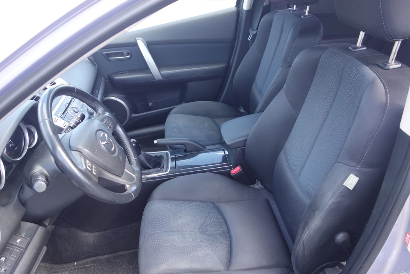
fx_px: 319
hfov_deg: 65.5
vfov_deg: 46.4
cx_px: 205
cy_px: 137
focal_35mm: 28
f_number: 2.2
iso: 125
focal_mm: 10.4
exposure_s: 1/80
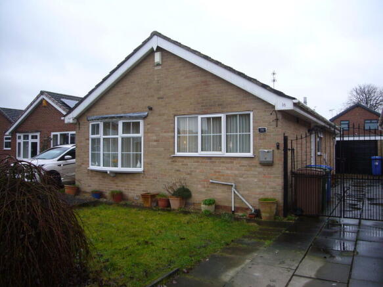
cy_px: 144
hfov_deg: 63.5
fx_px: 310
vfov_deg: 49.7
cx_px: 192
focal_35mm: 28
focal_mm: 4.6
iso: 100
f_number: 2.8
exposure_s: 1/30
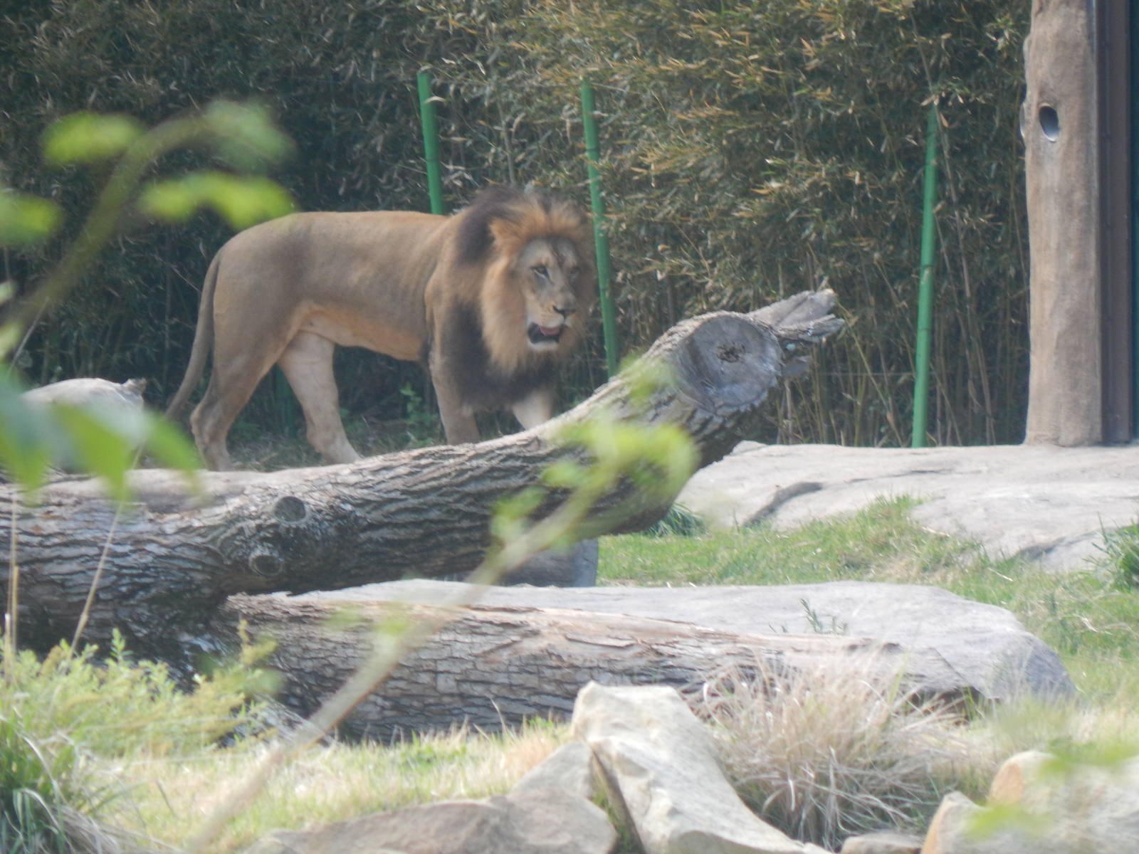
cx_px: 570
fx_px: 25171
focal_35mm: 765
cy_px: 427
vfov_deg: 1.9
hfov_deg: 2.6
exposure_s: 1/125
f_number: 5.9
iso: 200
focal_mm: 136
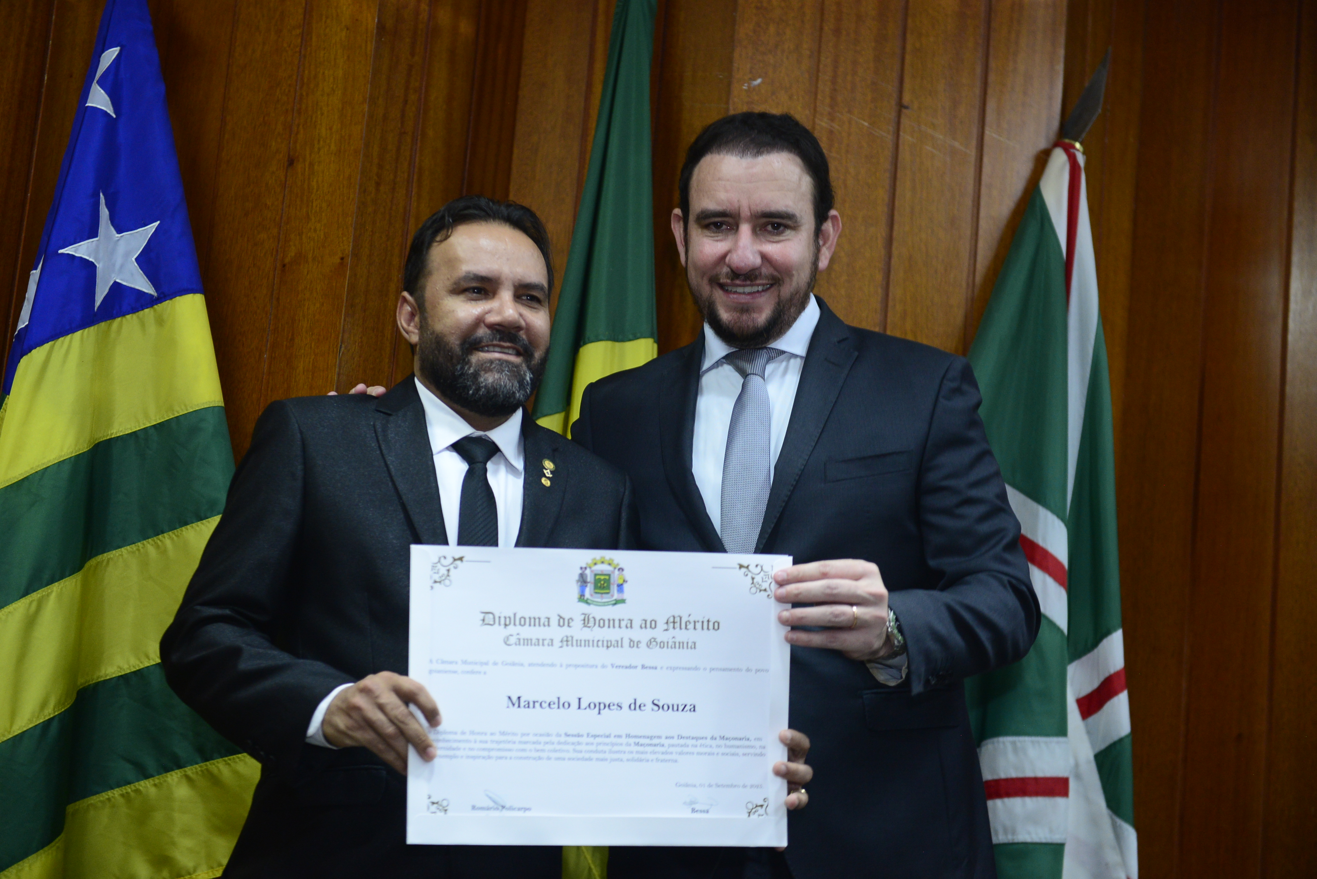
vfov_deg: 19.5
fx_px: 2562
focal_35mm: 70
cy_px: 440
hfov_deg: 28.8
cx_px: 658
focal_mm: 70
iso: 2000
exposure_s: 1/125
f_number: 2.8
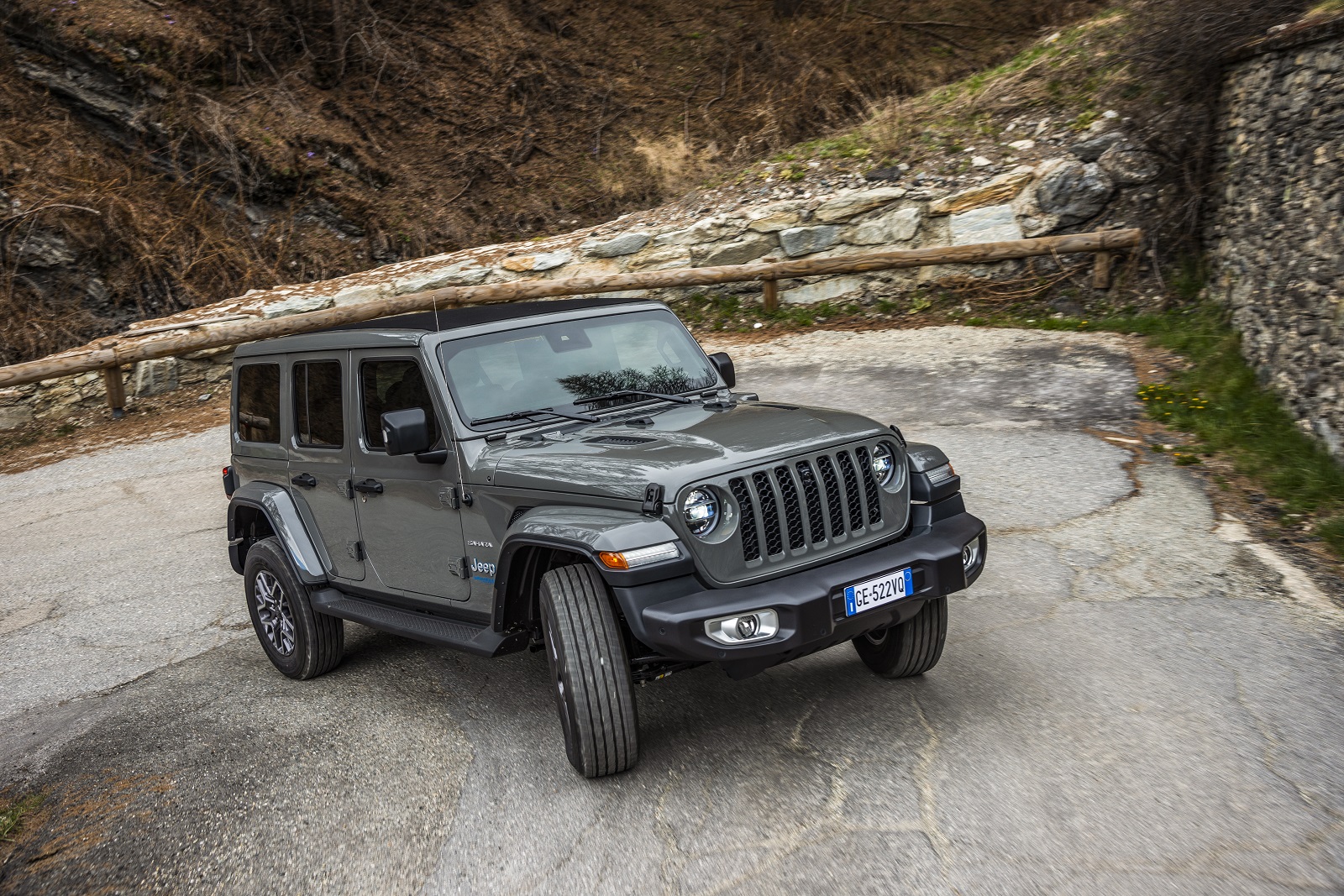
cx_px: 672
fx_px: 1419
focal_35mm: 38
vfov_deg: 35.1
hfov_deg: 50.7
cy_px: 448
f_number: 6.3
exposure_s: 1/100
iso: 100
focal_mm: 38
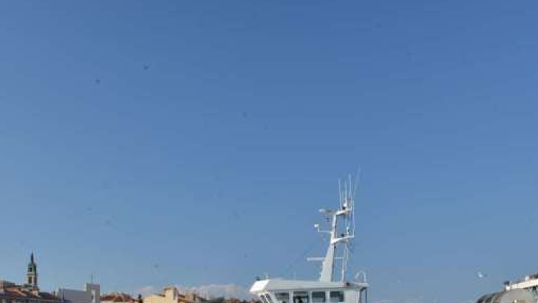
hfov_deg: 42.9
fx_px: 685
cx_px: 253
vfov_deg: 24.2
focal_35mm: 48
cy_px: 277
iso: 1000
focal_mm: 29
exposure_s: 1/200
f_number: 18
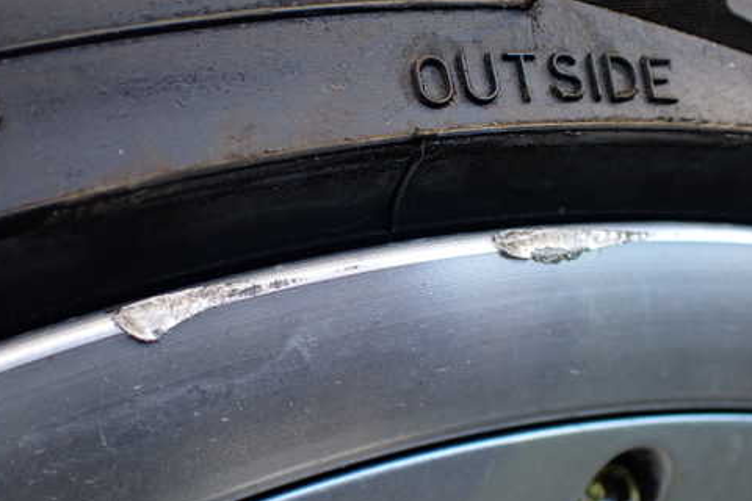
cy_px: 261
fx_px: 815
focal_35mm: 39
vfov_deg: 34.2
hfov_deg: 49.5
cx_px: 351
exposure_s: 1/125
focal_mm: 5.4
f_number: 2.3
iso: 200
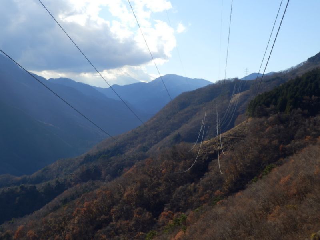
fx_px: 582
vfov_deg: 23.3
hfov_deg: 30.7
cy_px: 120
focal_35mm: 63
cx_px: 160
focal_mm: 11.1
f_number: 4.6
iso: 80
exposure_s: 1/500
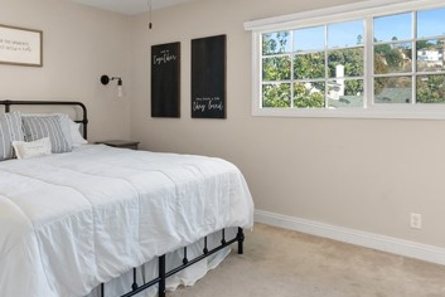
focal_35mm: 29
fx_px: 359
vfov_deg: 44.6
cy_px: 110
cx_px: 153
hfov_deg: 62.2
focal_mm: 16
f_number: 9
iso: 640
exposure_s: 1/5
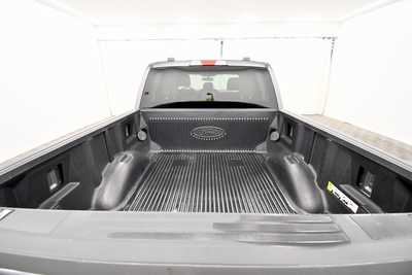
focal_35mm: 15
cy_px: 138
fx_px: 172
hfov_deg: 100.4
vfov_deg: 77.4
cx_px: 206
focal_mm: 10
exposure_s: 1/125
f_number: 4.5
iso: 2200
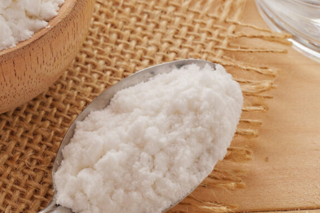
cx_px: 86
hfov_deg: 14.0
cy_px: 48
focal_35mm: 146
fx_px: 1298
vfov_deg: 9.4
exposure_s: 1/4
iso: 200
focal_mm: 48
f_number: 16
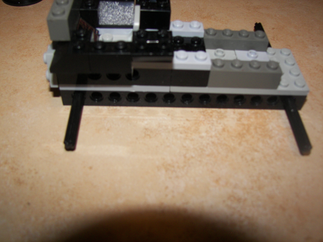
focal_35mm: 36
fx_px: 336
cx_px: 162
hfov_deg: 51.4
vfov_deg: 39.7
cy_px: 121
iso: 100
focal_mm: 6
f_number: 2.8
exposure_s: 1/30
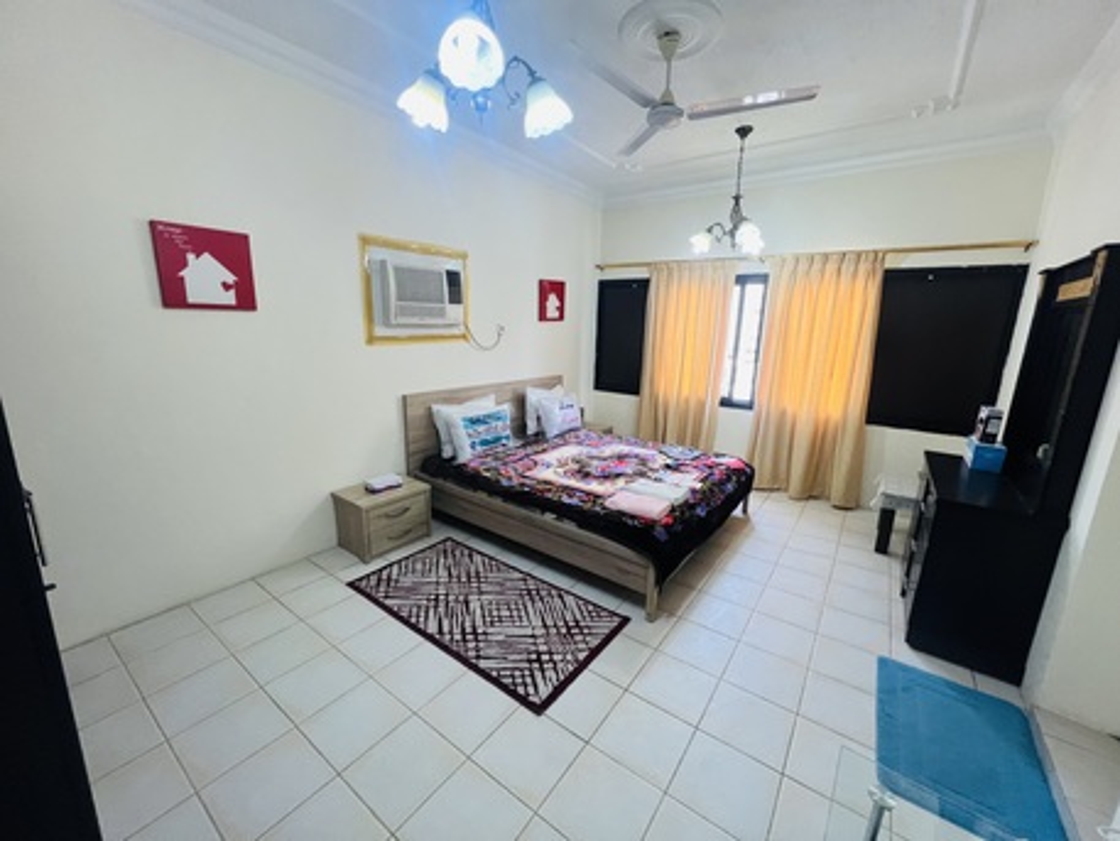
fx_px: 421
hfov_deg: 106.2
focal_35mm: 13
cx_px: 560
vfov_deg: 89.9
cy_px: 420
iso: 200
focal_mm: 1.57
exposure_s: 1/100
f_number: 1.8
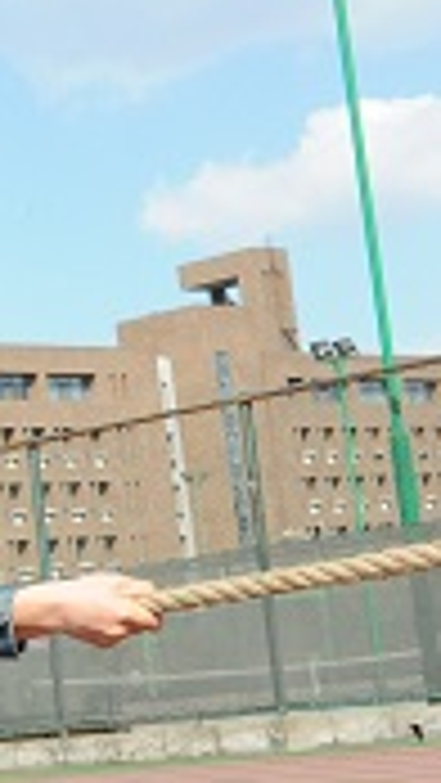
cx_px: -783
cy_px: 614
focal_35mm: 116
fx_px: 2409
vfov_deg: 18.3
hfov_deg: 8.9
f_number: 22
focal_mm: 35
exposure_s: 1/500
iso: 2500
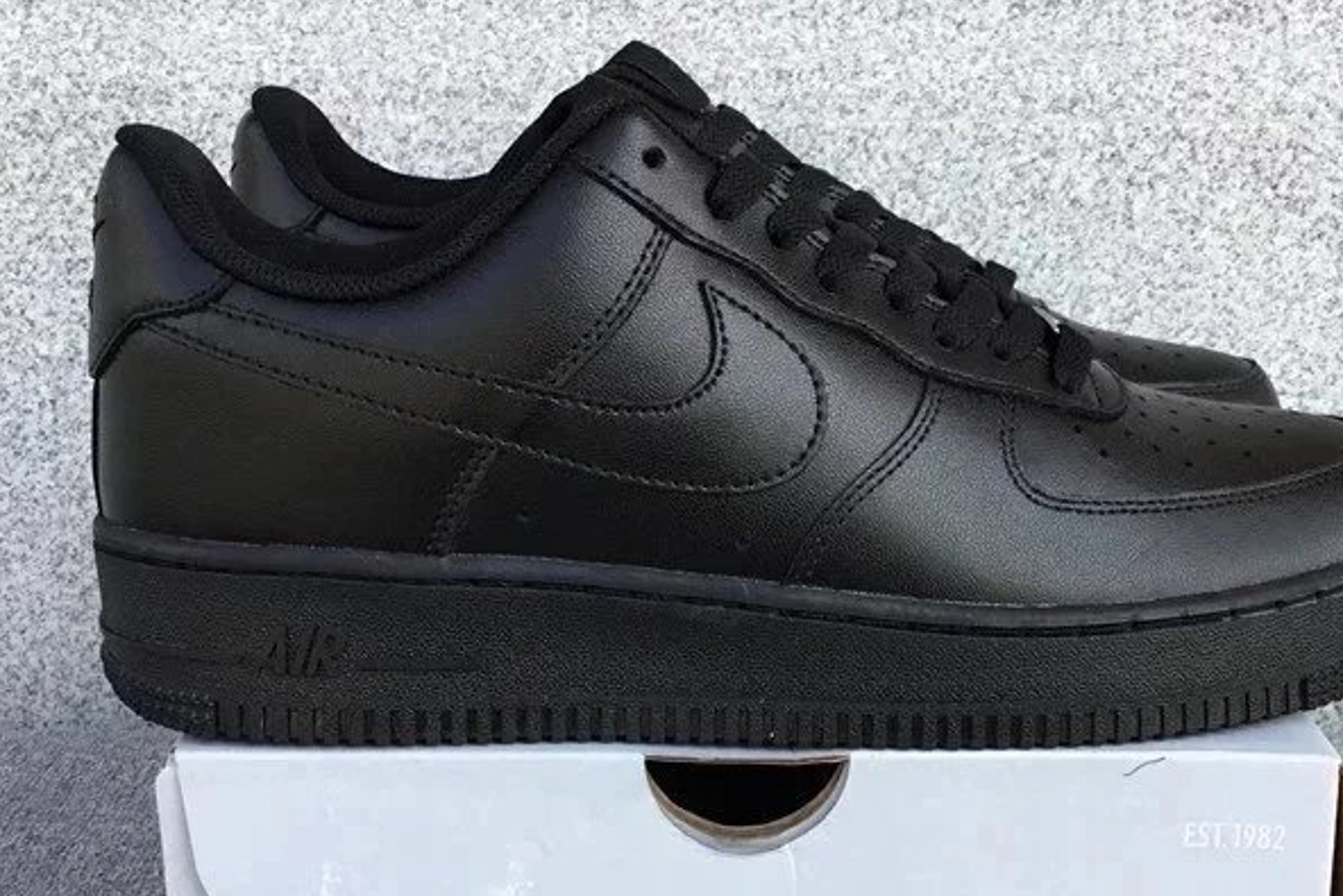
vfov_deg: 27.4
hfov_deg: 40.3
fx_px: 1828
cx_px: 765
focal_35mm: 49
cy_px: 575
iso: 25
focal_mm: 3.3
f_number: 2.4
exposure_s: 1/130
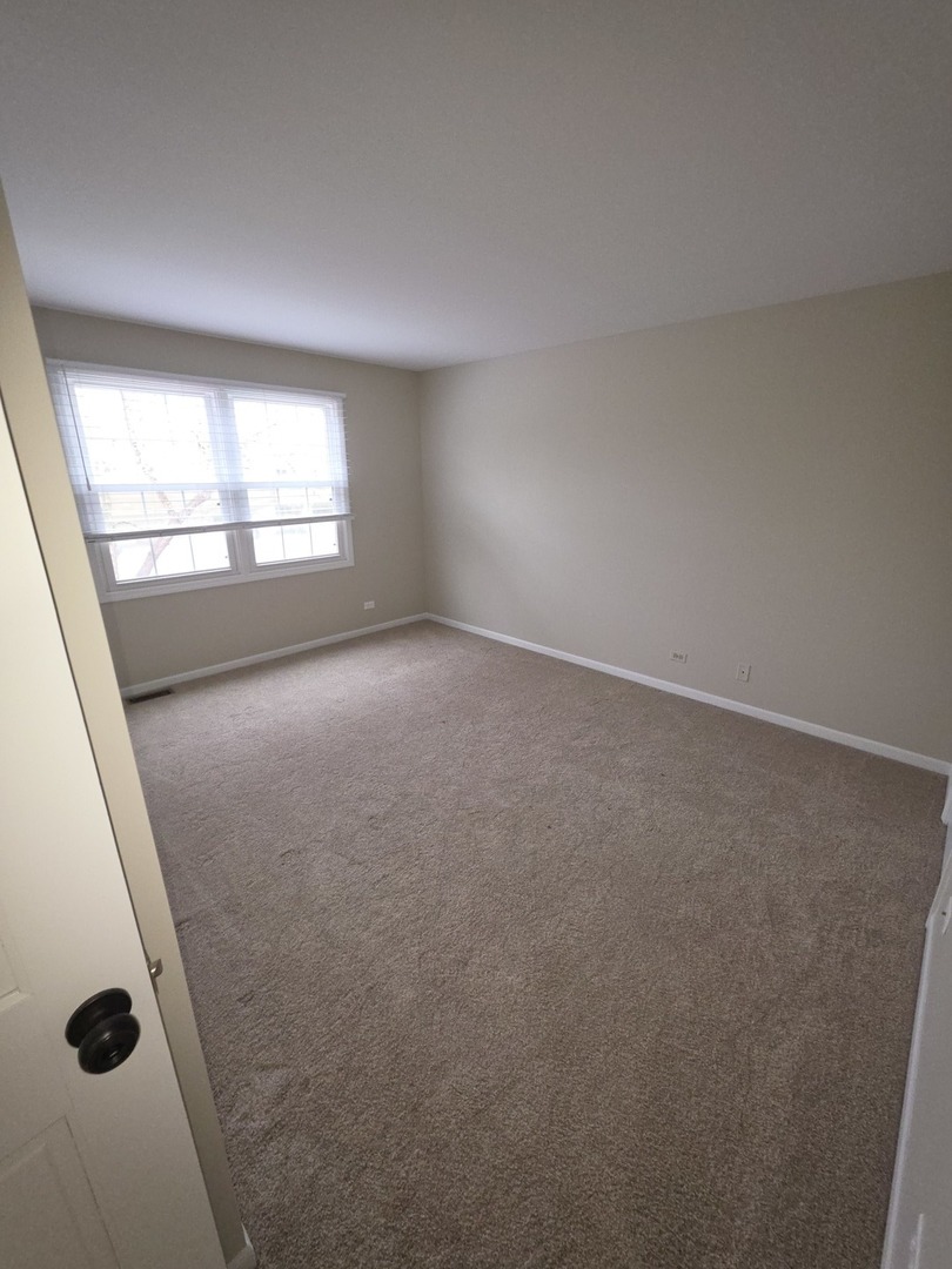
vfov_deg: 106.2
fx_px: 477
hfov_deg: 89.9
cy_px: 634
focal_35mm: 13
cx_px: 476
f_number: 1.9
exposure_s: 1/60
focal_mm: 2.2
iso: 200
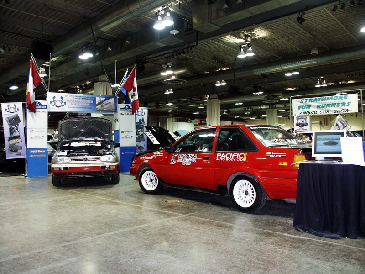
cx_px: 182
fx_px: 306
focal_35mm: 29
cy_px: 137
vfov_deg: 48.2
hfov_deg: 61.7
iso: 200
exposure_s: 1/45
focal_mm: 7.59
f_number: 2.8
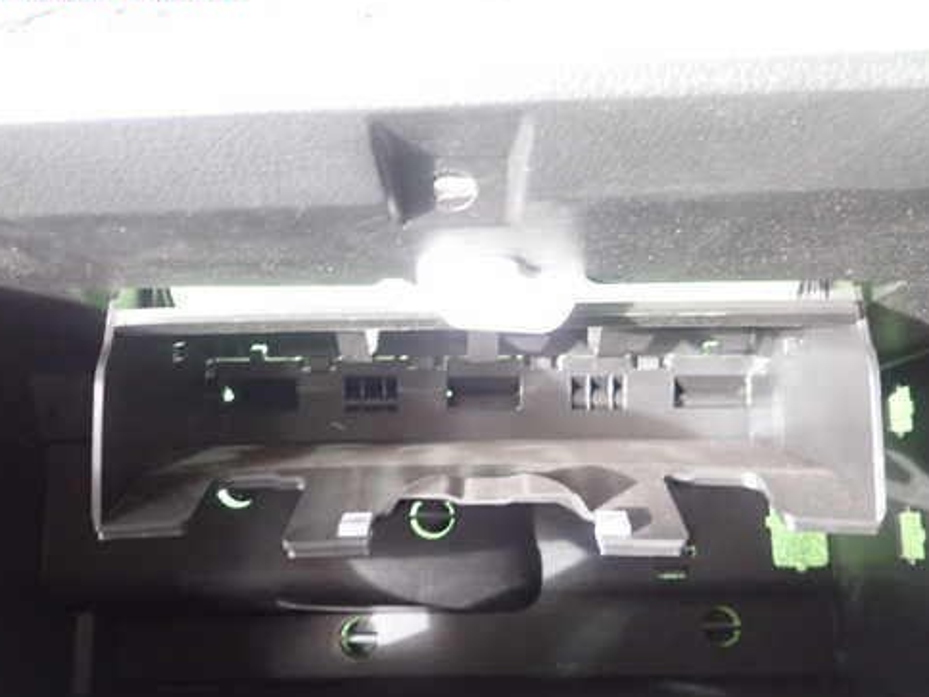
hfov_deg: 58.3
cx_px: 457
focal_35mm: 31
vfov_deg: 45.4
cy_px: 388
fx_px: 832
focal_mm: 4.5
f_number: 2
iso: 500
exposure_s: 1/30
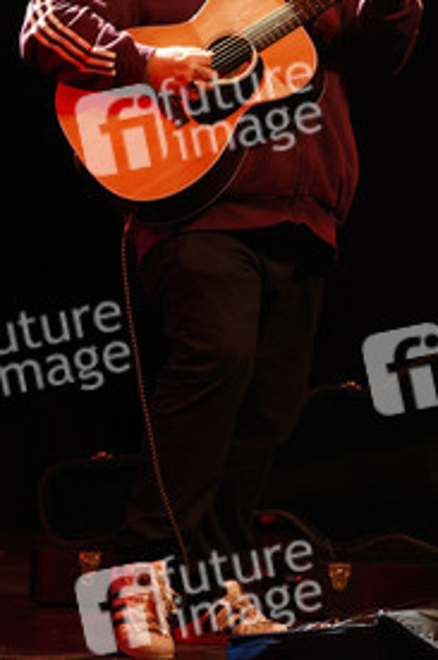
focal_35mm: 174
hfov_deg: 7.9
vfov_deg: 11.8
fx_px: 3187
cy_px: 239
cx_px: 268
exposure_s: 1/80
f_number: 5.6
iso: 320
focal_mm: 120
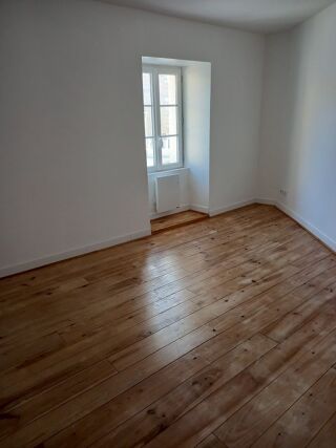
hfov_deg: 54.9
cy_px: 224
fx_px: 324
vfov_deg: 69.4
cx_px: 168
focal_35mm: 25
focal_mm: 4.6
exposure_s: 1/50
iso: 100
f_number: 2
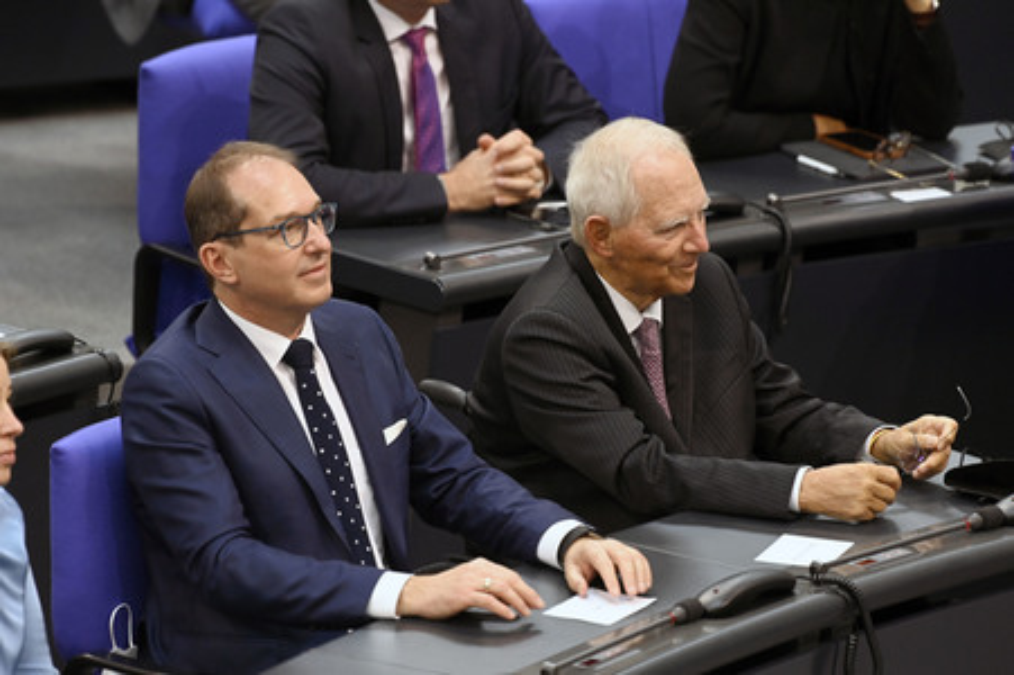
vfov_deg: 3.5
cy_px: 338
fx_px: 10977
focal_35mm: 390
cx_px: 507
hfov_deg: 5.3
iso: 6400
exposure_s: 1/200
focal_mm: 390
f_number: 5.6
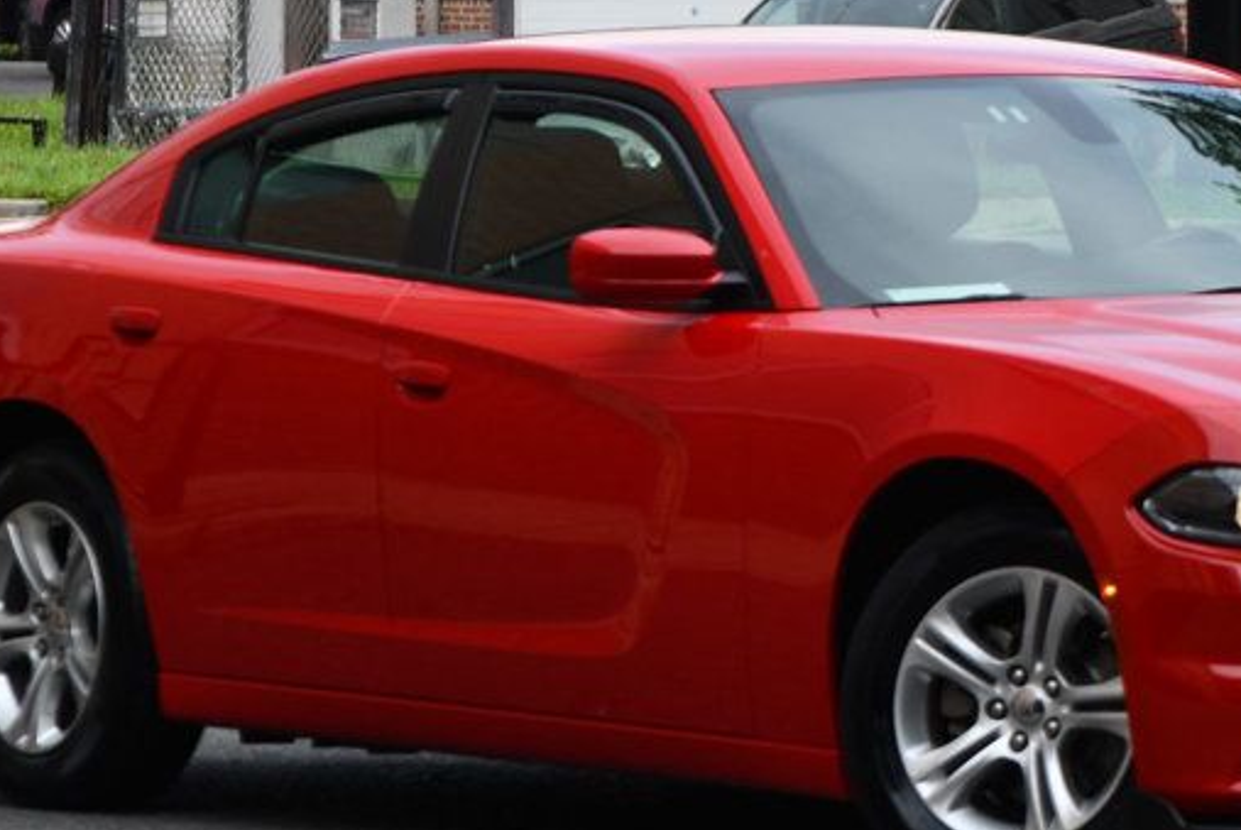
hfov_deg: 6.7
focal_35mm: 309
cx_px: 928
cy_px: 118
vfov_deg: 4.5
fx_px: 10661
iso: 200
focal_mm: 102
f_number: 5.6
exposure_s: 1/250
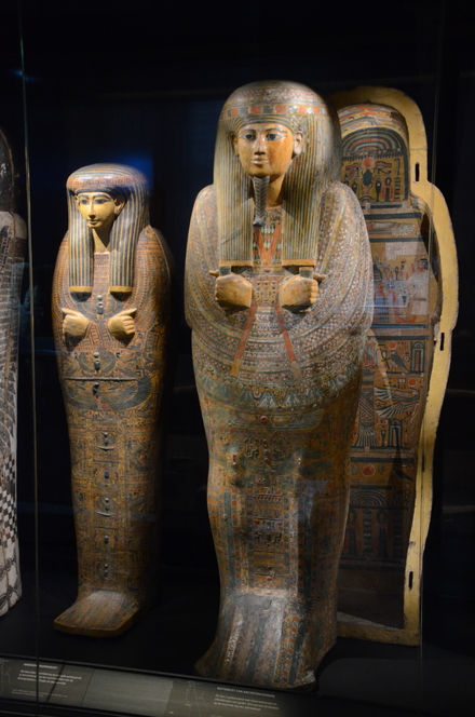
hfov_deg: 34.1
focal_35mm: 39
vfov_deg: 49.6
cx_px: 238
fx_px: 775
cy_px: 358
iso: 2500
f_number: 3.8
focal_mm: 26
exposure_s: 1/10
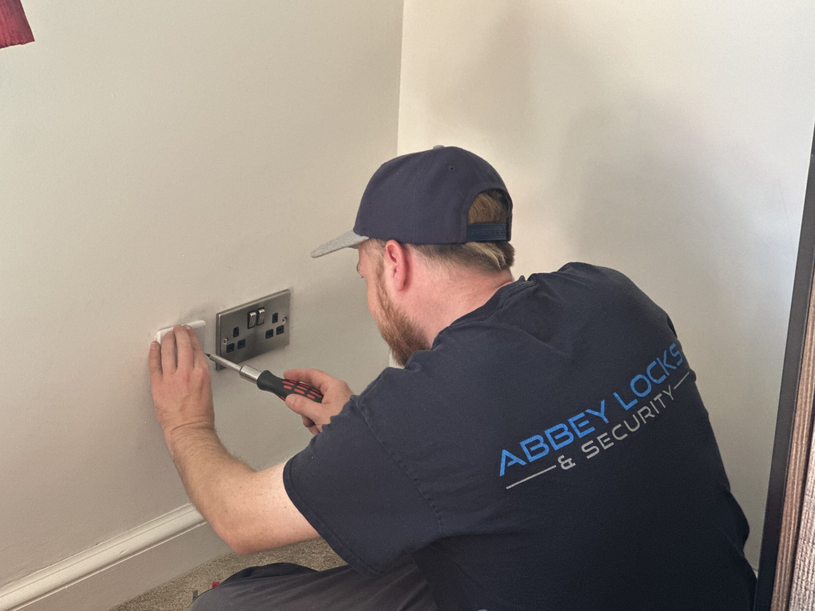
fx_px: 1884
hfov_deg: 24.4
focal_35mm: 80
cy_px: 299
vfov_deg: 18.4
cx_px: 393
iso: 250
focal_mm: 9
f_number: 2.8
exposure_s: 1/65
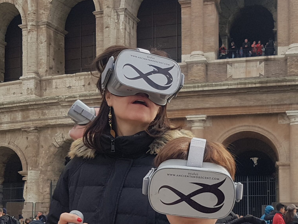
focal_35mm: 44
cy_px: 172
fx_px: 379
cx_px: 182
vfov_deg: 32.2
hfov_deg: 42.7
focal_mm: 4.2
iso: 50
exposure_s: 1/1780
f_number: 1.7
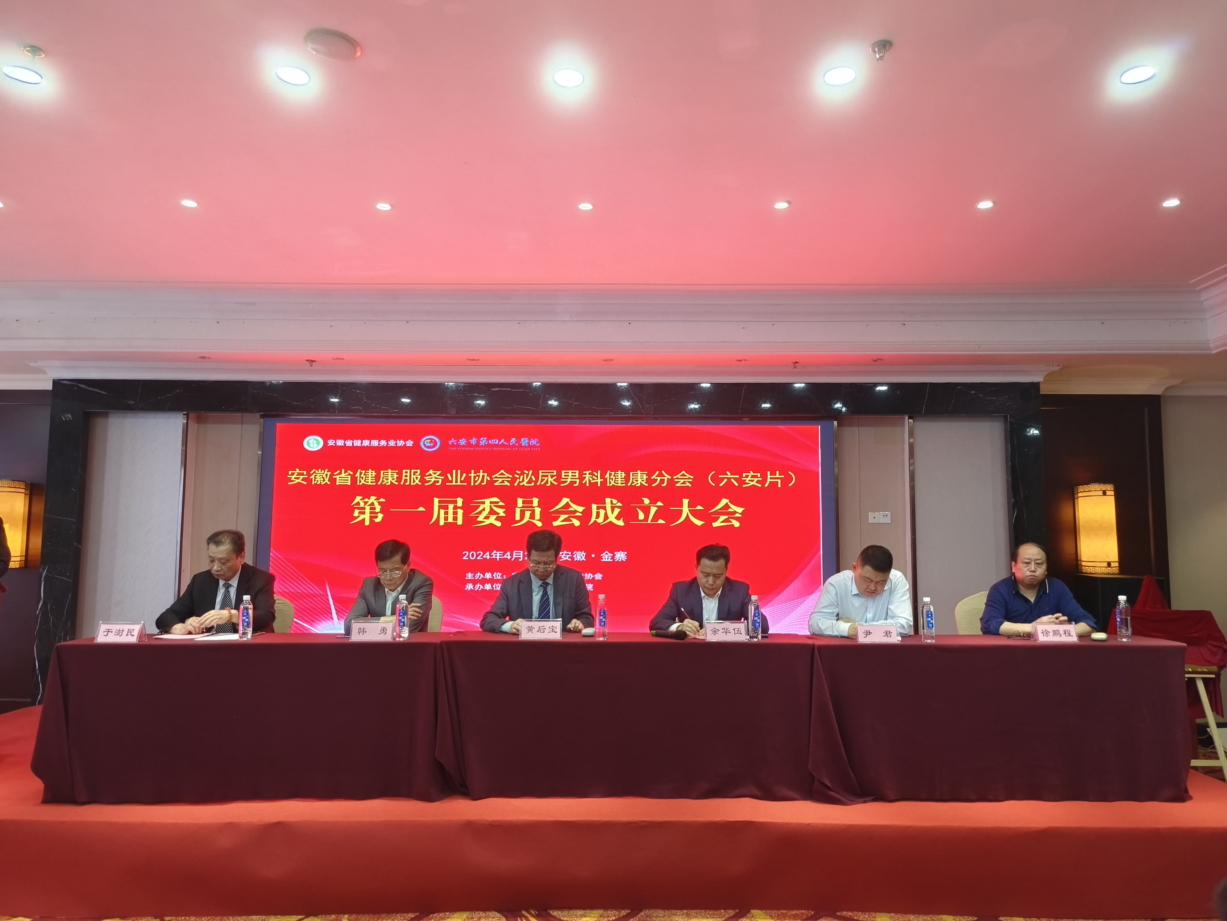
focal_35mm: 23
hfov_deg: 73.9
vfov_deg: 58.9
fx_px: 815
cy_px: 460
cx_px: 614
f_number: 1.75
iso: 345
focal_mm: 5.5
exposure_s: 1/48
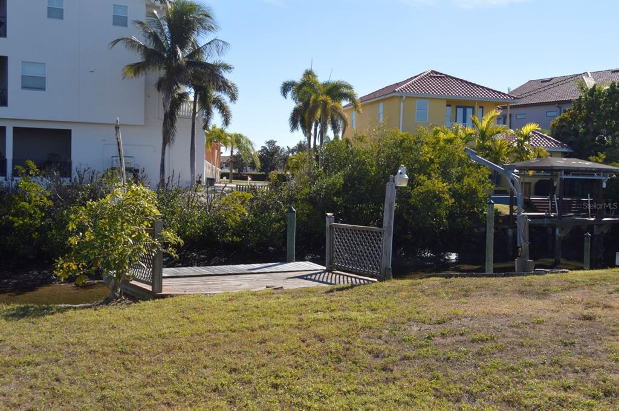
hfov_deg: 49.6
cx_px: 310
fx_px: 670
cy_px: 206
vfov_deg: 34.1
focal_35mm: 39
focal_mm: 26
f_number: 8
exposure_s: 1/160
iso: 100
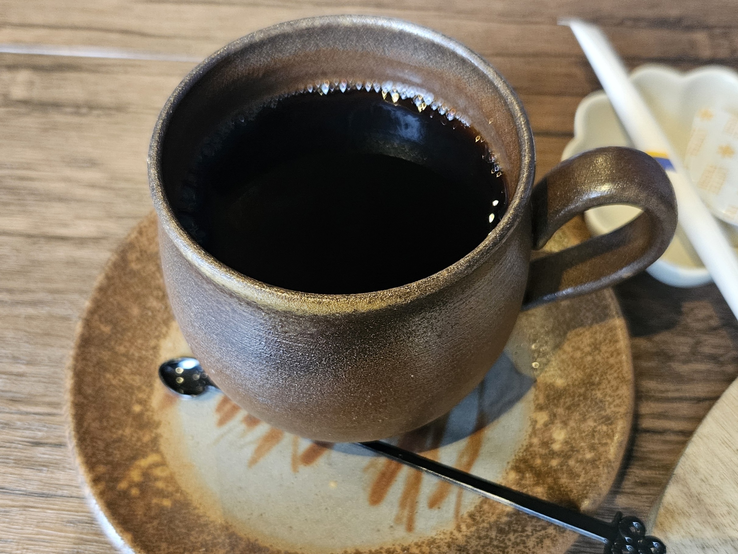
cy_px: 277
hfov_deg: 73.9
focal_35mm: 23
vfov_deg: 58.9
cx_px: 369
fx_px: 490
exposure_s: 1/101
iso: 640
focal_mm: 5.4
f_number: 1.8
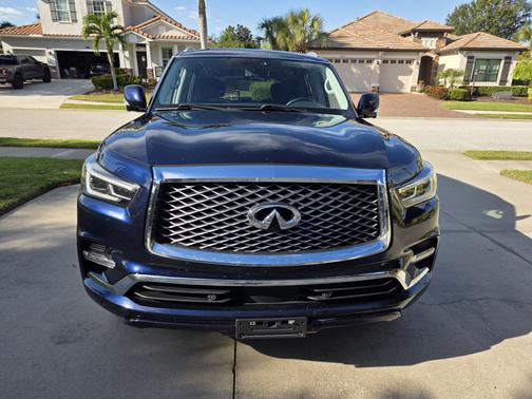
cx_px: 266
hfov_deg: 73.9
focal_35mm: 23
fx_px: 353
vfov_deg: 58.9
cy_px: 200
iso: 80
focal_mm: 6.25
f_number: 1.7
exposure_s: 1/2760
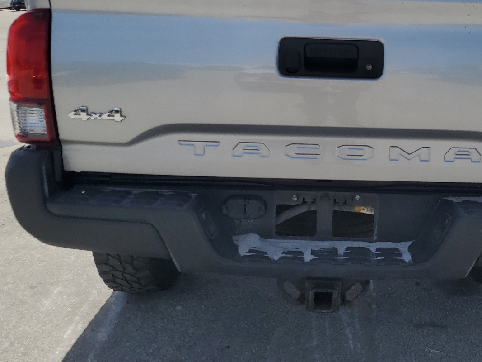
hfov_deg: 46.9
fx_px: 543
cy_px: 122
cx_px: 331
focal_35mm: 39
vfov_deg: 36.5
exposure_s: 1/5000
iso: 50
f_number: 1.5
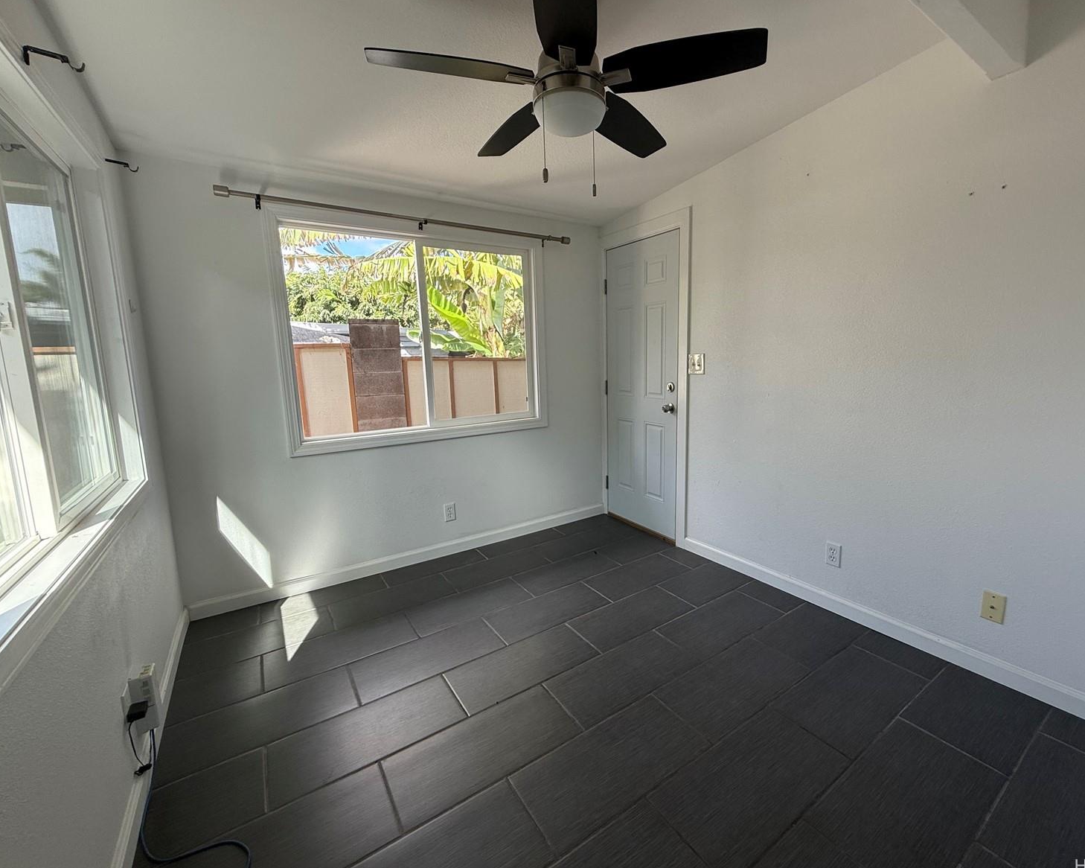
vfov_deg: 84.0
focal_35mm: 15
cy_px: 427
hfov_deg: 96.6
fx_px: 482
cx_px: 589
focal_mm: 2.22
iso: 64
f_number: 2.2
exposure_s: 1/161
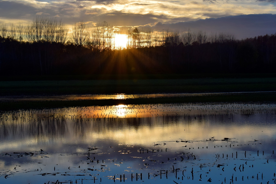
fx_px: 529
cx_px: 138
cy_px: 92
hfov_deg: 29.2
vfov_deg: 19.7
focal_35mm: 69
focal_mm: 46
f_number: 11
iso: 220
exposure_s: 1/500
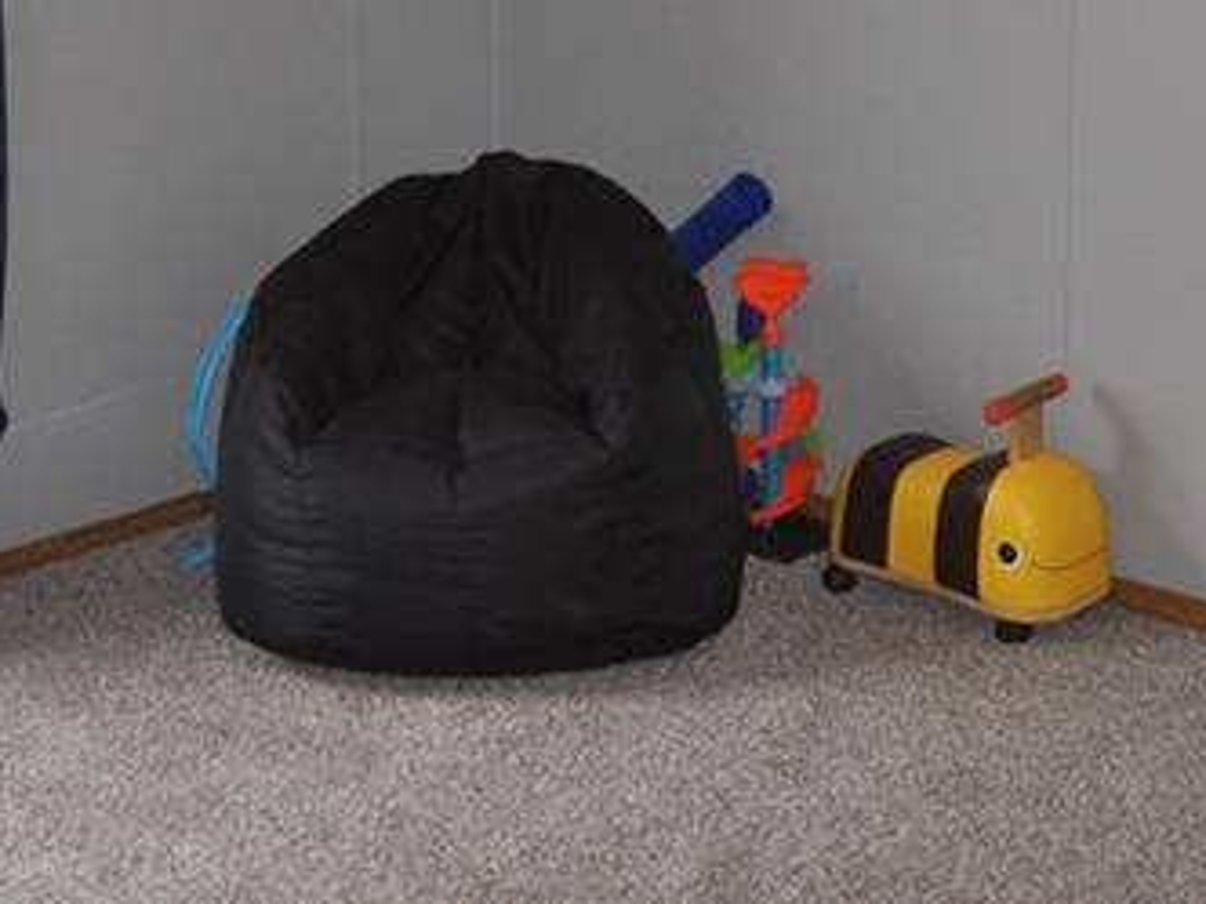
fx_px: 2787
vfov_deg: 17.2
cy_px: -307
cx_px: 865
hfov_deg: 24.2
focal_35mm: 80
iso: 400
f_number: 3.5
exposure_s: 1/125
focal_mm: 18
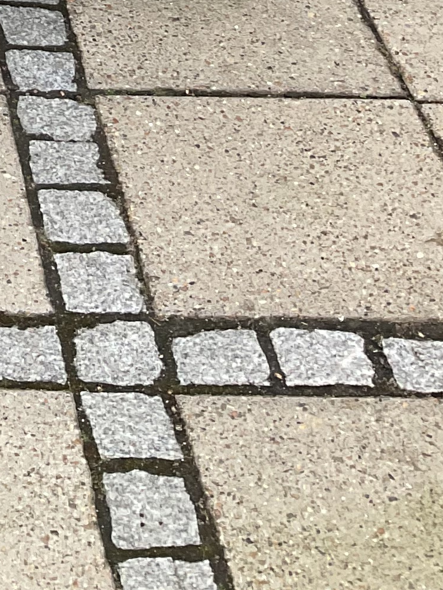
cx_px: -302
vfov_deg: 14.3
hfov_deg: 11.9
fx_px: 1995
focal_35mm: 117
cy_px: -555
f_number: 1.8
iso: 25
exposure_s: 1/120
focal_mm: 3
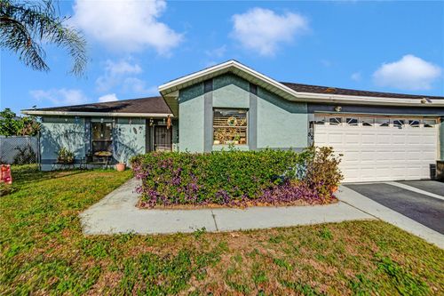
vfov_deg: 81.2
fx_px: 173
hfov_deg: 104.3
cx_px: 222
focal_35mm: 14
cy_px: 148
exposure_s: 1/1250
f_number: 8
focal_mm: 14
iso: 160
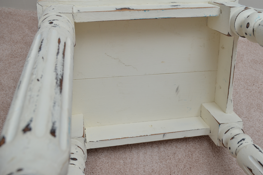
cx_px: 144
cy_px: 80
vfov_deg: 33.2
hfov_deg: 48.5
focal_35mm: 40
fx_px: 292
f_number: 9.5
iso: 250
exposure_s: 1/180
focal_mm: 24
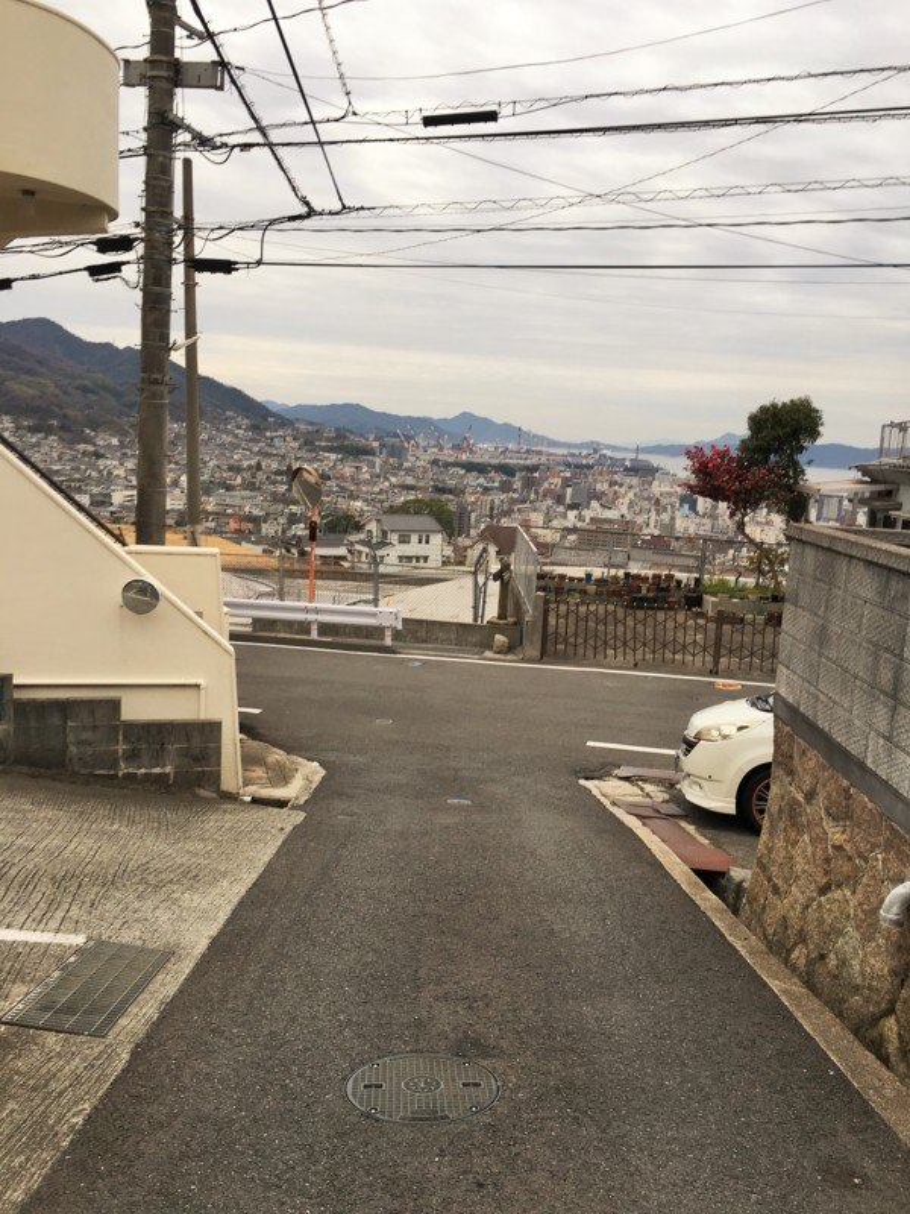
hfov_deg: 48.2
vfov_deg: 61.7
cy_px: 607
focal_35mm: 29
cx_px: 455
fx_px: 1016
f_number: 2.2
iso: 25
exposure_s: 1/164
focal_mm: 4.15
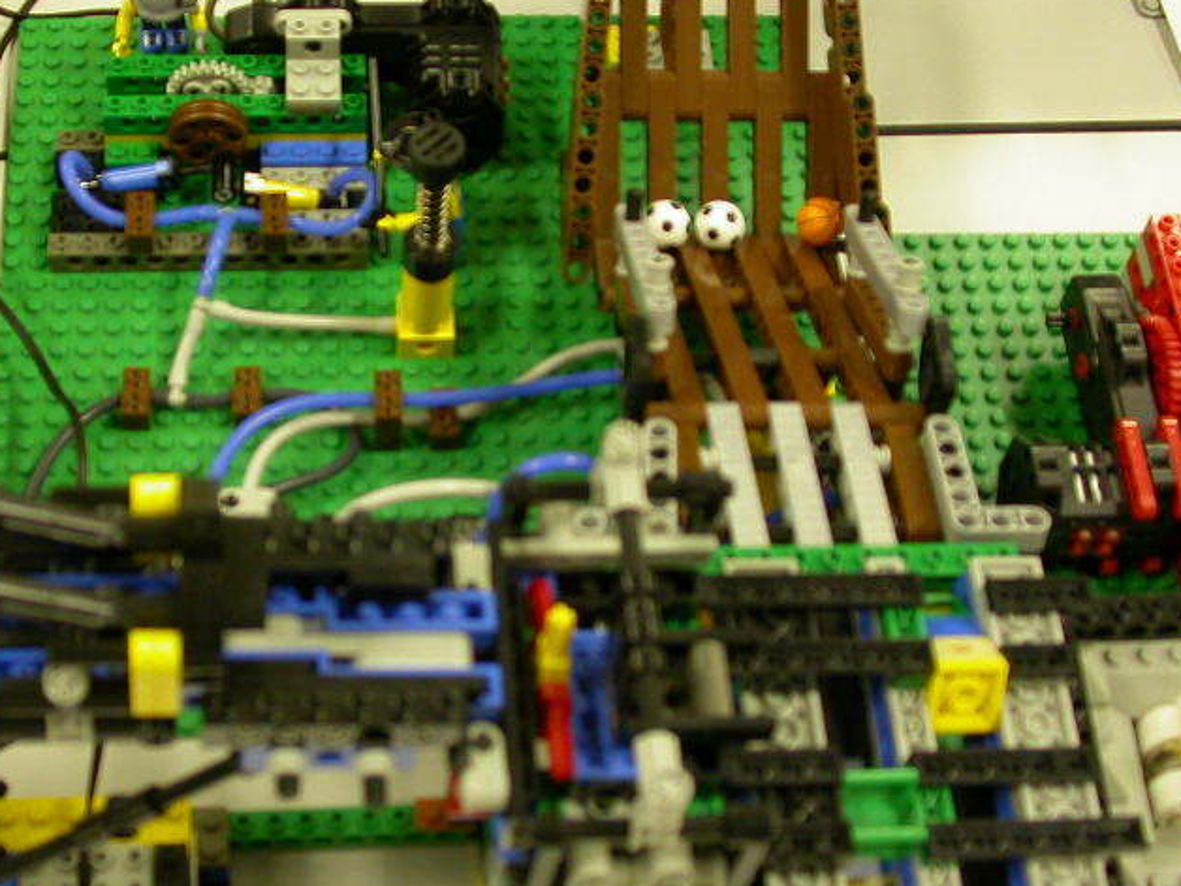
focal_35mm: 62
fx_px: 2115
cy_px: 468
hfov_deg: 30.9
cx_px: 365
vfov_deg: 23.6
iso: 100
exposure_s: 1/10.4
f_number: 2.6
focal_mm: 7.85
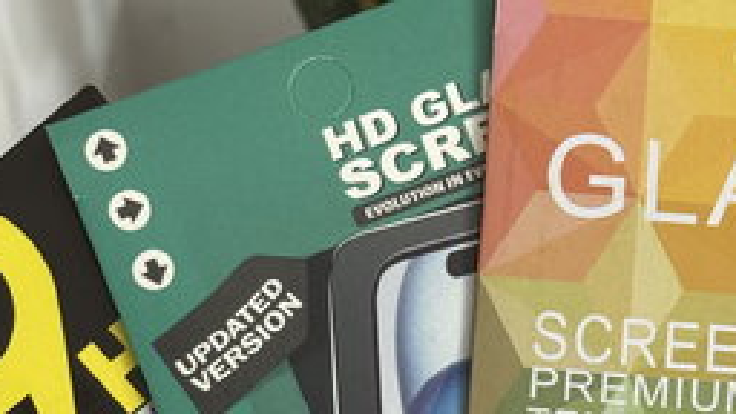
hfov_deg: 19.6
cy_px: 398
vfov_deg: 11.0
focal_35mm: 109
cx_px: 463
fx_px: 2127
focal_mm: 6.76
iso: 250
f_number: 1.78
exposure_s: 1/33
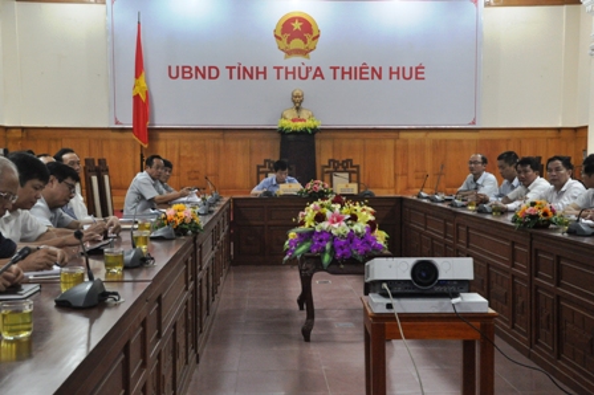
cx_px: 297
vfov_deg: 28.0
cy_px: 198
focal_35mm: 48
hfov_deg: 41.1
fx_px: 791
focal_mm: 32
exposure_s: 1/25
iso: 1600
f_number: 10
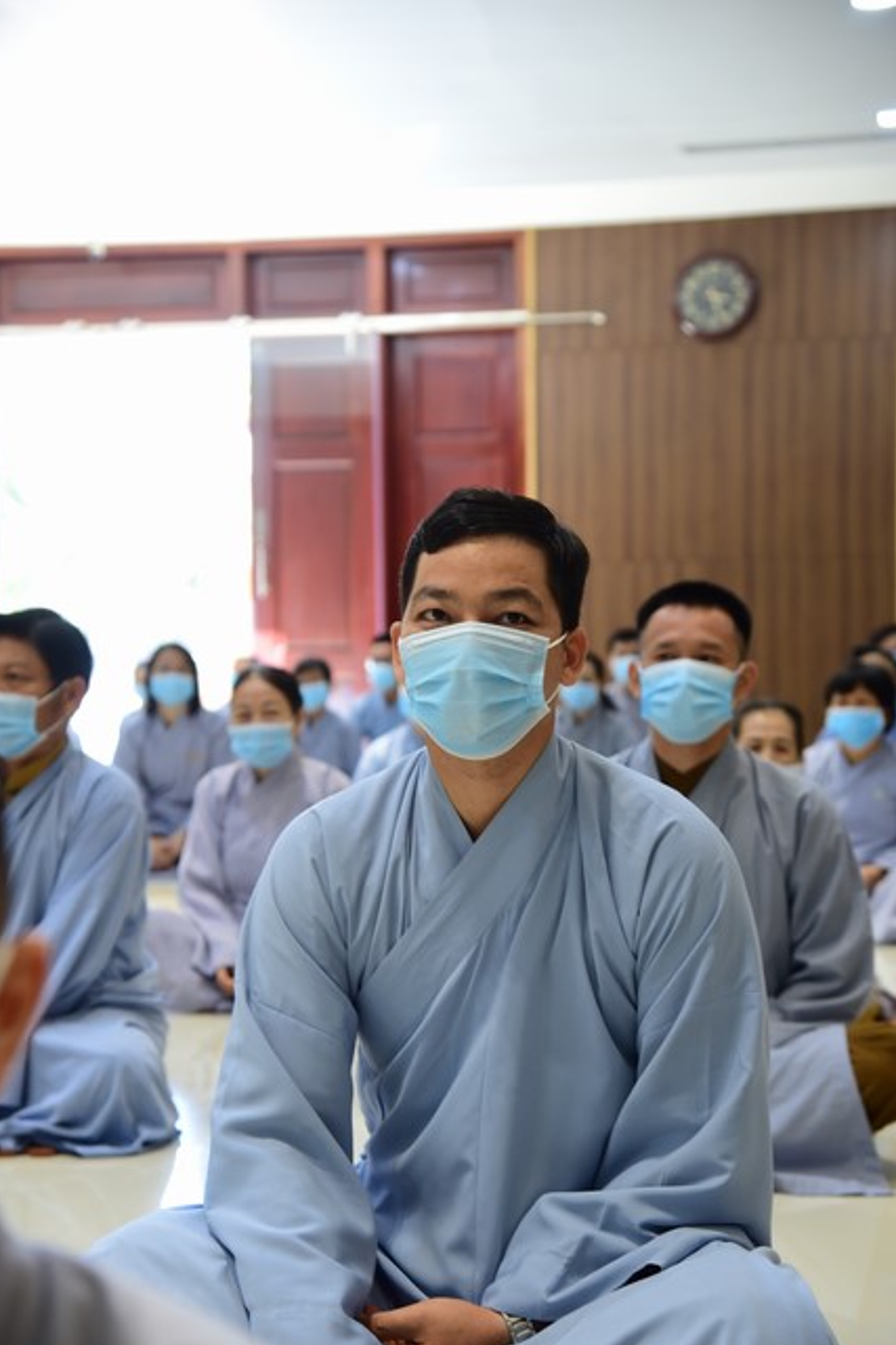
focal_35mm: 71
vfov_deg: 28.5
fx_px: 2652
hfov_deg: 19.2
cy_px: 678
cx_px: 445
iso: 800
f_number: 5
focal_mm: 70
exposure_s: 1/40
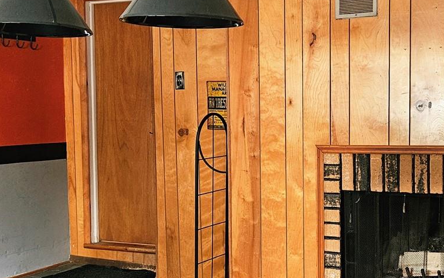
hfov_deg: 31.0
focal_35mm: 66
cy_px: 179
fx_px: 799
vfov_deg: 19.7
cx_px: 269
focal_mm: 5.4
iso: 640
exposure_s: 1/40
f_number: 1.8
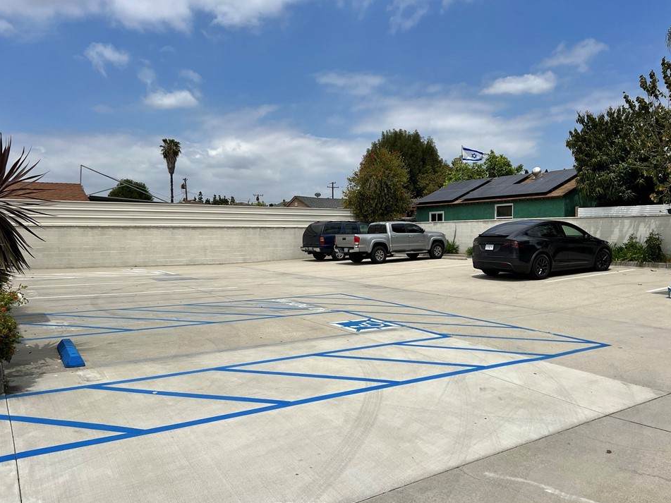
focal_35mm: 28
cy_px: 248
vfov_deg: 49.7
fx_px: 543
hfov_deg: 63.4
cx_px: 349
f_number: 1.5
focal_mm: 5.7
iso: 50
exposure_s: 1/8696
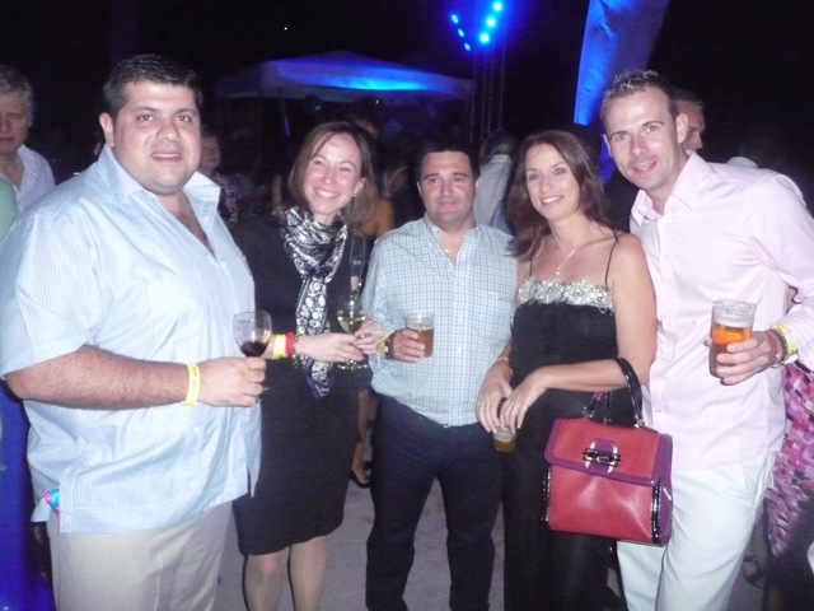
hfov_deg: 63.4
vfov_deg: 49.7
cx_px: 407
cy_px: 306
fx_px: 658
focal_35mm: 28
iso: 1600
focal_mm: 4.7
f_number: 3.3
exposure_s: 1/200
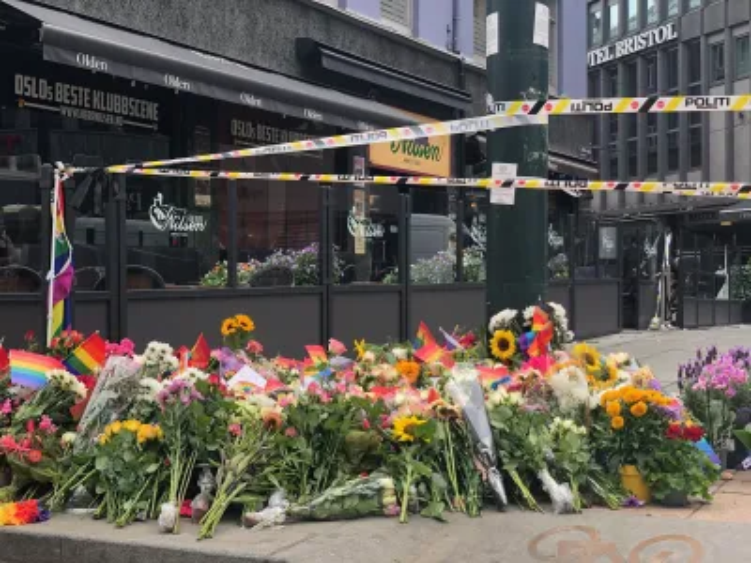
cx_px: 376
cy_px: 282
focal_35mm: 52
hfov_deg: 36.8
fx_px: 1128
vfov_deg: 28.0
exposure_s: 1/120
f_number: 2.4
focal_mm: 6
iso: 16
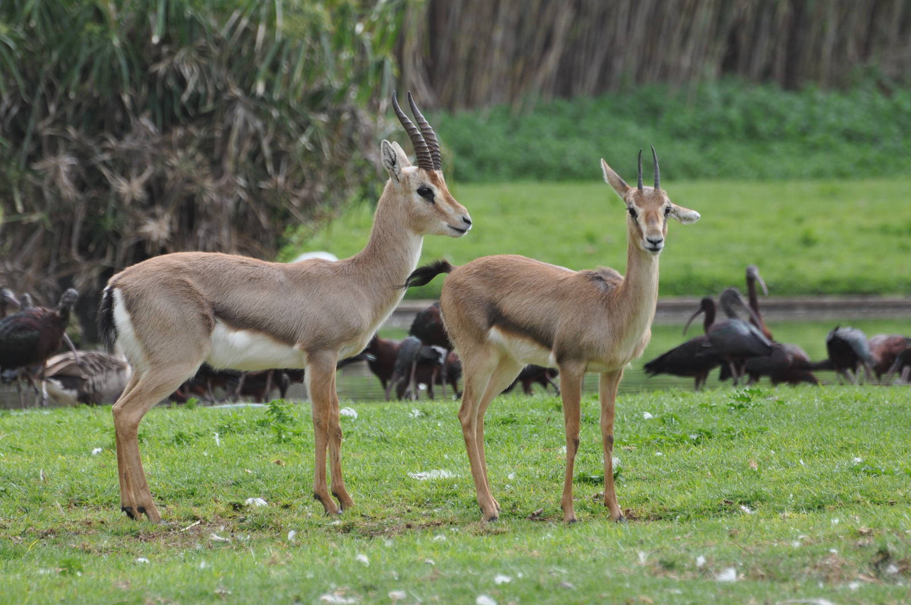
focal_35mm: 450
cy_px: 302
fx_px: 11375
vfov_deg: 3.0
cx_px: 456
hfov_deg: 4.6
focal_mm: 300
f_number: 5.6
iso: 560
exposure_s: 1/1000
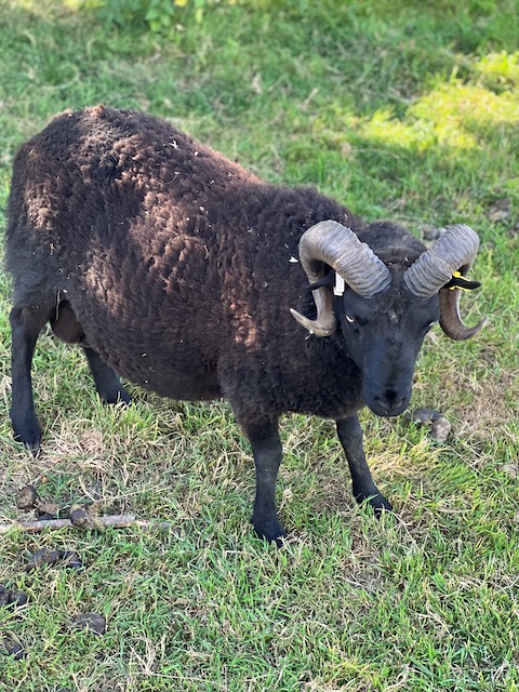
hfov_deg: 19.1
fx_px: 1539
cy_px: 346
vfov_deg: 25.3
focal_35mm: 77
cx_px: 260
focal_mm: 9
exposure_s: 1/121
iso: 160
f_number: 2.8
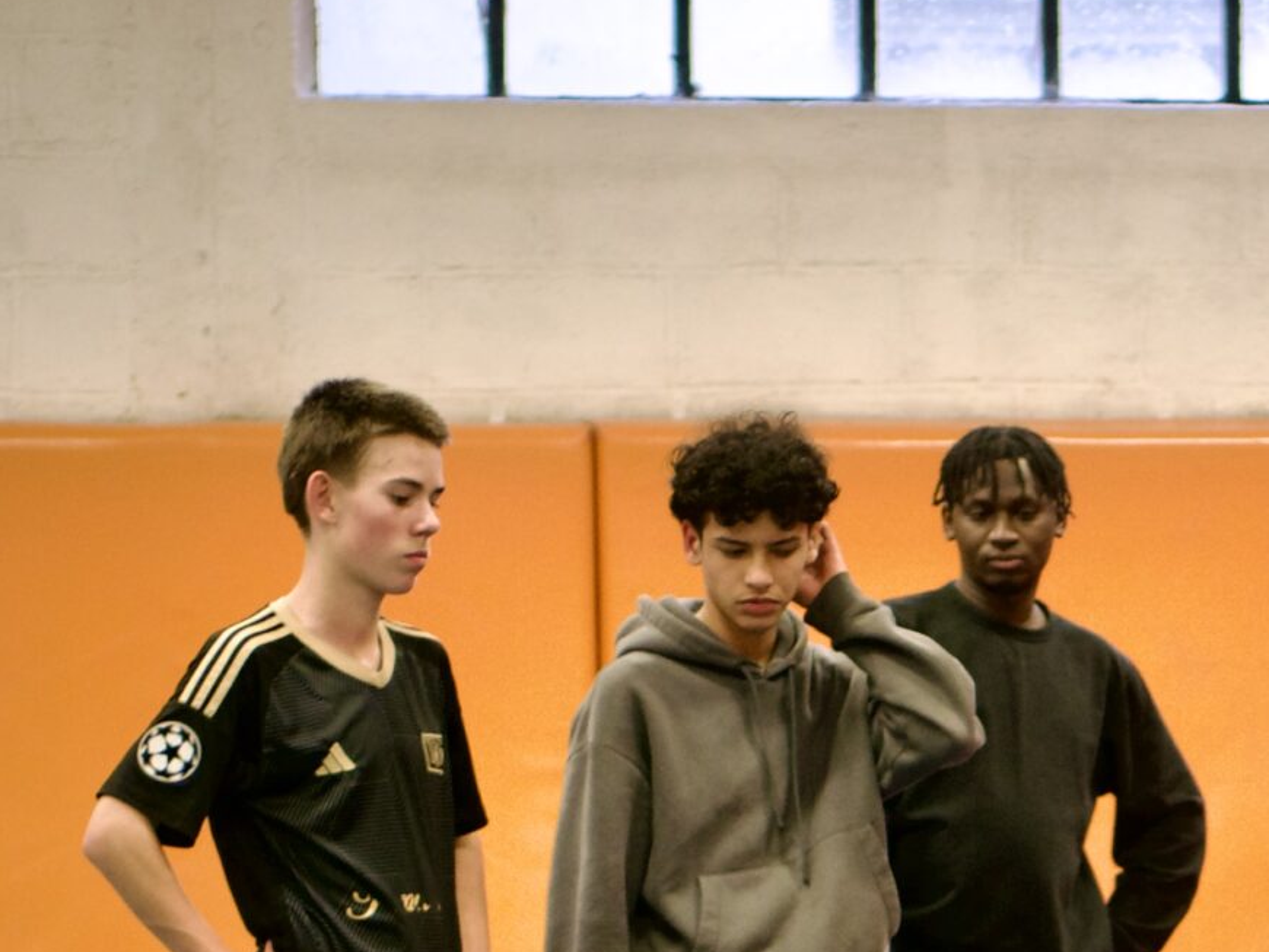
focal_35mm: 253
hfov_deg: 7.7
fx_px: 9277
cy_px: 1194
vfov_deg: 5.8
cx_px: 1561
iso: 200
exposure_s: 1/160
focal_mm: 43
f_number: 1.7
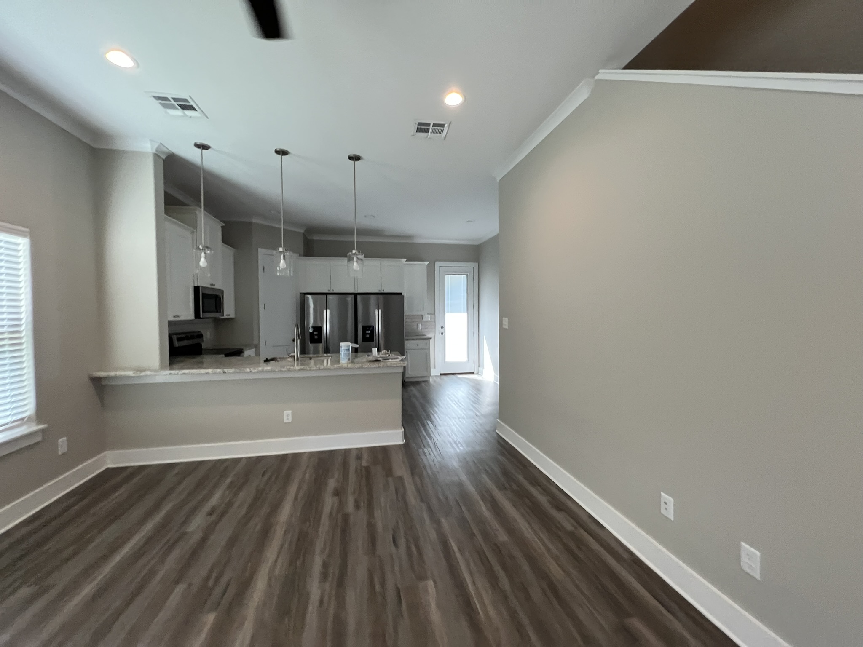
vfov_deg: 89.9
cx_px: 432
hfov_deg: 106.2
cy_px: 324
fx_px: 324
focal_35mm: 13
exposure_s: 1/120
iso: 250
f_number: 1.8
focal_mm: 1.57
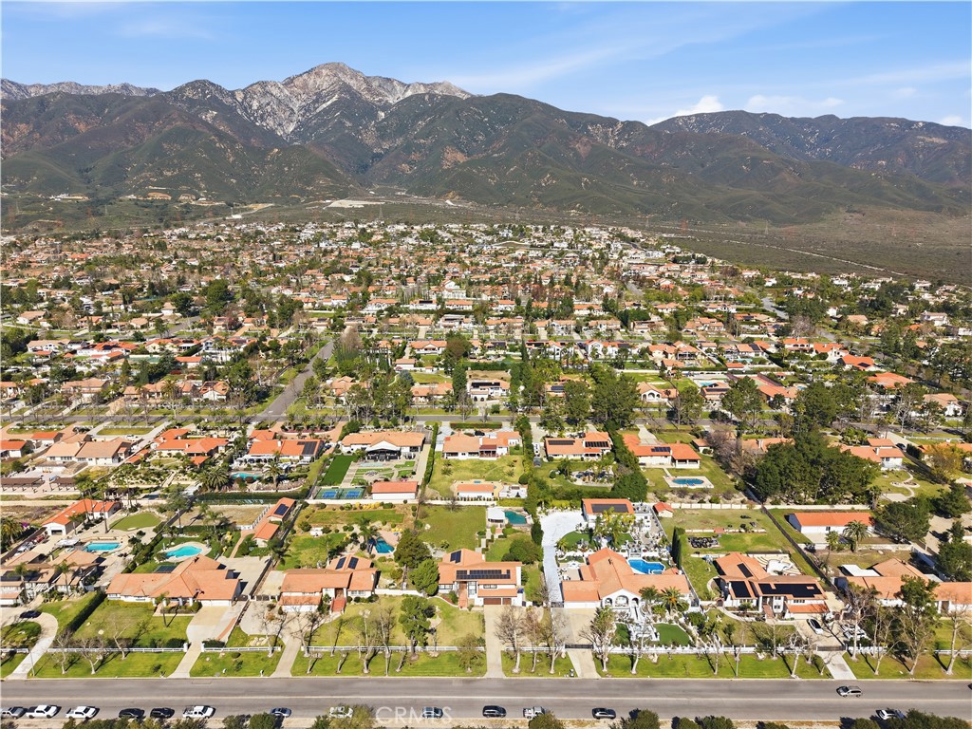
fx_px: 674
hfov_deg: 71.6
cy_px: 364
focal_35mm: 24
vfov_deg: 56.8
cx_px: 486
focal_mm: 8.7
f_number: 1.8
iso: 200
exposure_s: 1/6400
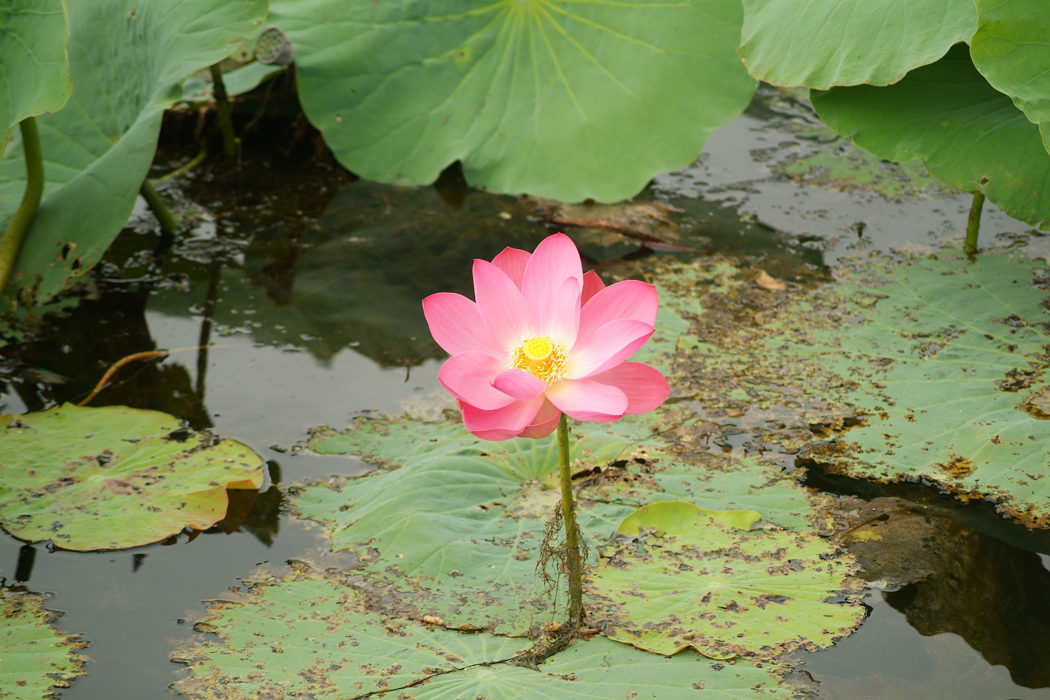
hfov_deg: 13.4
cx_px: 525
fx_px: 4462
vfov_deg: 9.0
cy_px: 350
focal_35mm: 153
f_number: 4.8
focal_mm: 102
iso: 200
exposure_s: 1/350
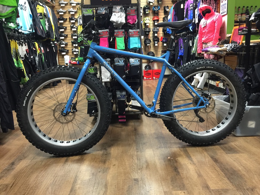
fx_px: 218
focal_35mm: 29
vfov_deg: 48.2
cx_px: 130
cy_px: 98
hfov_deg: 61.7
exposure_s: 1/15
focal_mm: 4.15
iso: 80
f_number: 2.2
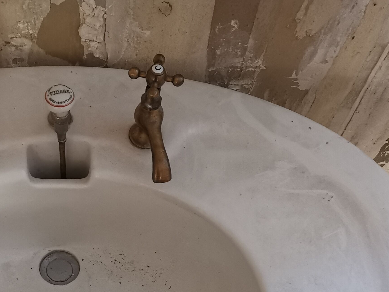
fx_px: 641
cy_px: 306
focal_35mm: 57
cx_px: 81
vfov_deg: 24.3
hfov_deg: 32.9
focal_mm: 5.58
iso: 500
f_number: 1.8
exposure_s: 1/33.3
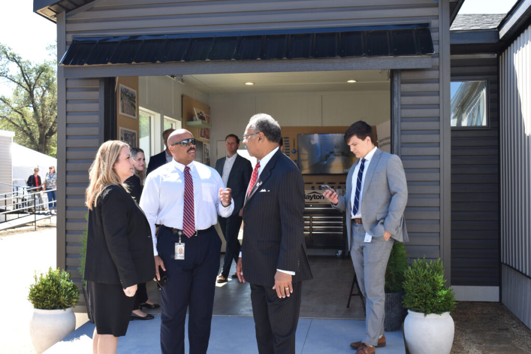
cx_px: 266
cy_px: 177
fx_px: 686
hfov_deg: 42.3
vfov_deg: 29.0
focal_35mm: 46
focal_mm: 31
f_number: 8
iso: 100
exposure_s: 1/60
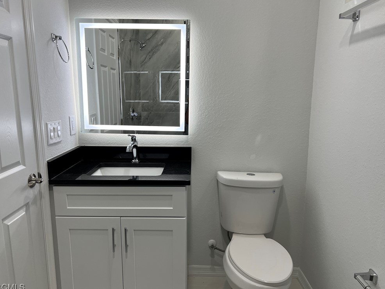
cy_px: 146
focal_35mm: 27
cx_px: 187
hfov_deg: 65.3
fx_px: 300
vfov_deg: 51.4
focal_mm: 5.7
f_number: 1.5
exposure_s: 1/141
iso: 64
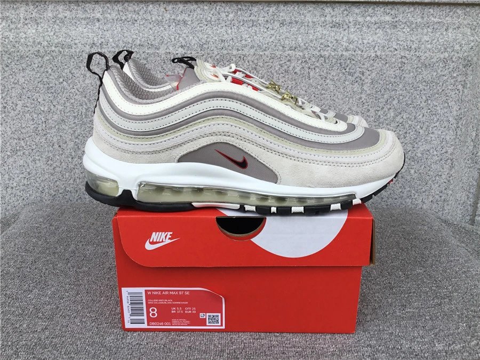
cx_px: 240
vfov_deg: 45.4
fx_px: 430
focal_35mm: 31
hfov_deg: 58.4
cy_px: 180
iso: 25
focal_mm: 3.3
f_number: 2.4
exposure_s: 1/433
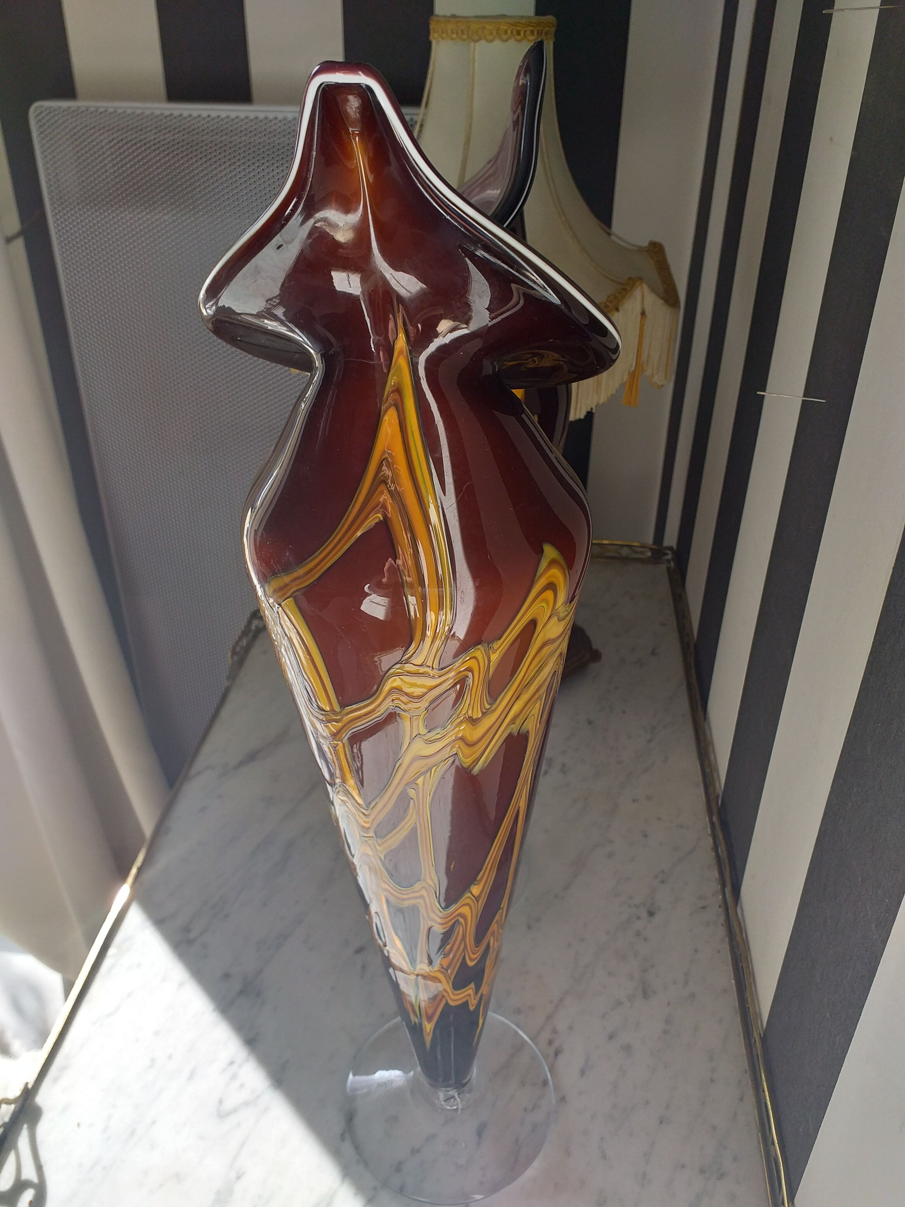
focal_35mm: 27
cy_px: 604
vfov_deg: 65.3
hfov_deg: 51.4
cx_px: 452
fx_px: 941
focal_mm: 3.6
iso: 40
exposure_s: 1/163
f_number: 1.9
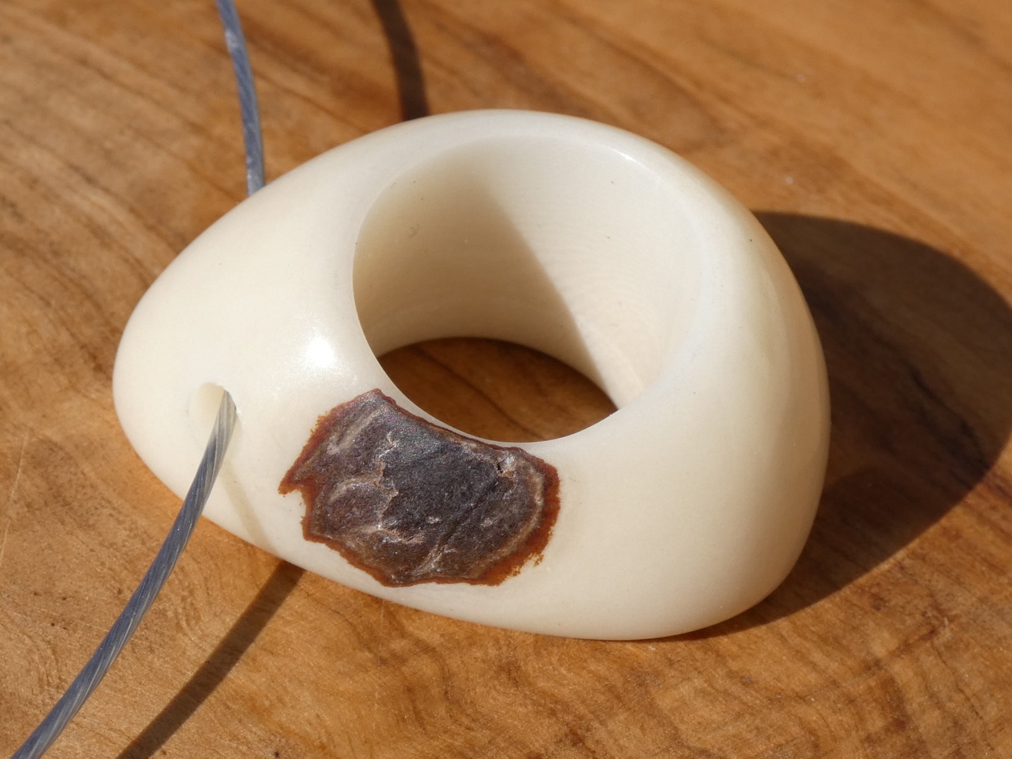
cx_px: 506
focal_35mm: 50
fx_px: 1462
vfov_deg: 29.1
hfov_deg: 38.2
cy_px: 380
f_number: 4.5
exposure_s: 1/800
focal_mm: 9
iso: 80
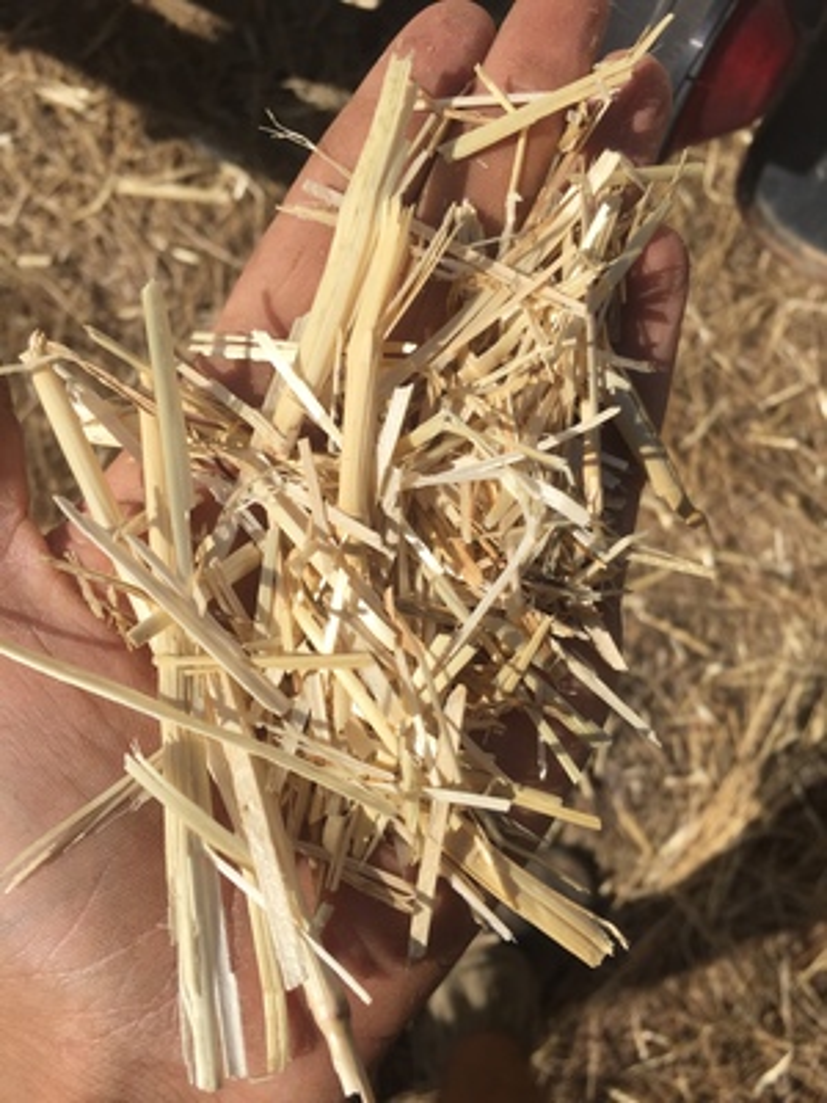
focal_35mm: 29
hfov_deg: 48.2
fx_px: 924
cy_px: 552
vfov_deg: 61.7
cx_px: 414
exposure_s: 1/4950
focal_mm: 4.15
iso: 32
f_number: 2.2
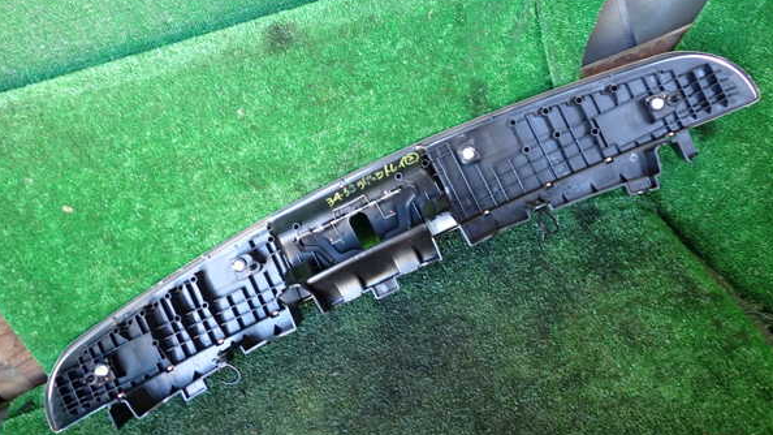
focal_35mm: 33
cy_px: 180
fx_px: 676
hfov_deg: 59.5
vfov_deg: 35.5
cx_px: 385
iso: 250
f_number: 2.3
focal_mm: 5.4
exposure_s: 1/30
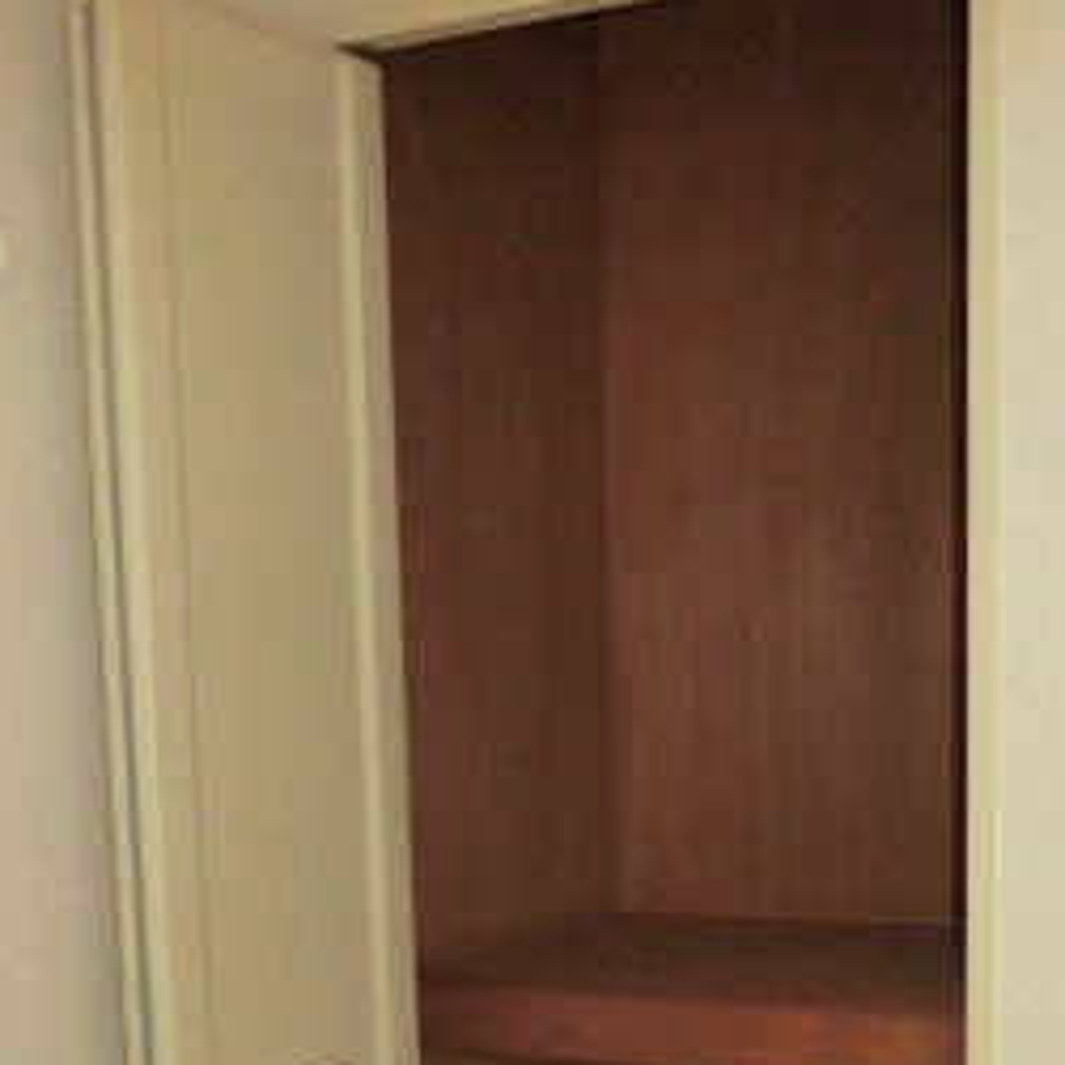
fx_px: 1880
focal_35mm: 54
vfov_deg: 29.9
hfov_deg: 31.6
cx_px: 598
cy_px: 1014
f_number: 3.2
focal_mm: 4.3
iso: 400
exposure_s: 1/50
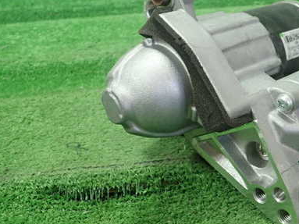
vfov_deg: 30.9
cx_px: 219
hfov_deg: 39.5
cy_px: 112
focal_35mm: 47
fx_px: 406
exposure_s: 1/125
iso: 400
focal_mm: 5.5
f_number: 2.3
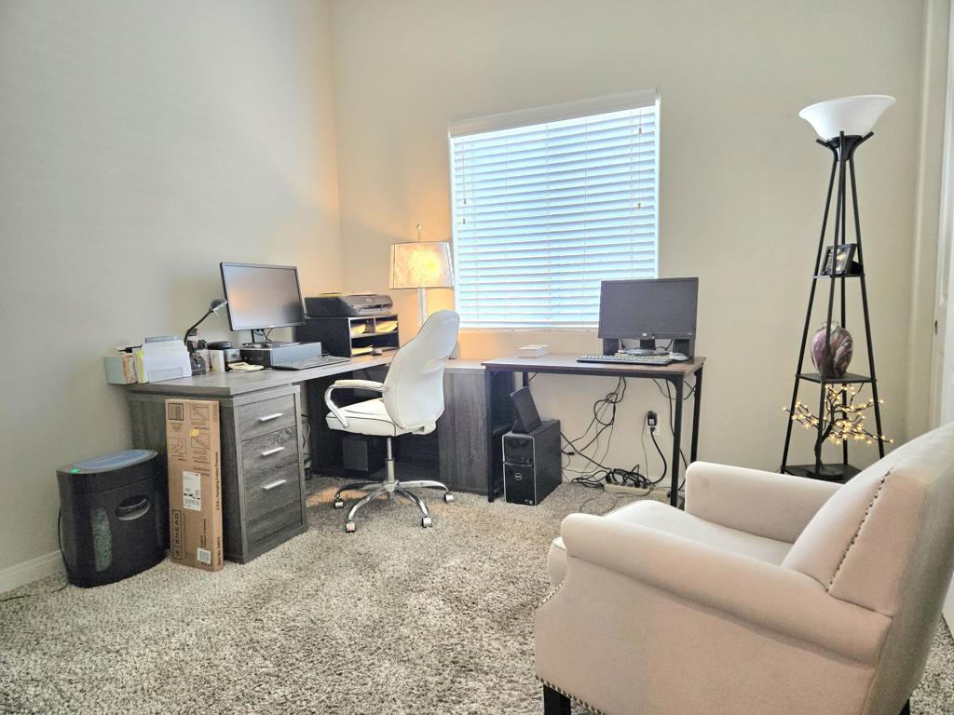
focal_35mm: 23
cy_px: 358
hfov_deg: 73.9
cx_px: 477
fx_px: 634
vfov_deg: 58.9
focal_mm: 5.4
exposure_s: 1/120
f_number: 1.8
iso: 200
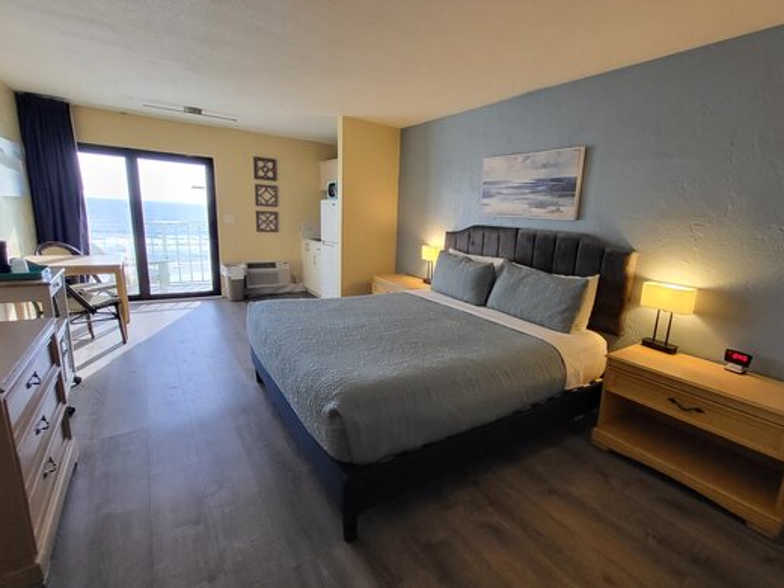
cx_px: 449
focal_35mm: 16
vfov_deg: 78.1
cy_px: 297
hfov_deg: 93.8
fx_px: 362
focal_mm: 1.74
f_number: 2.2
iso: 320
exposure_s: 1/60
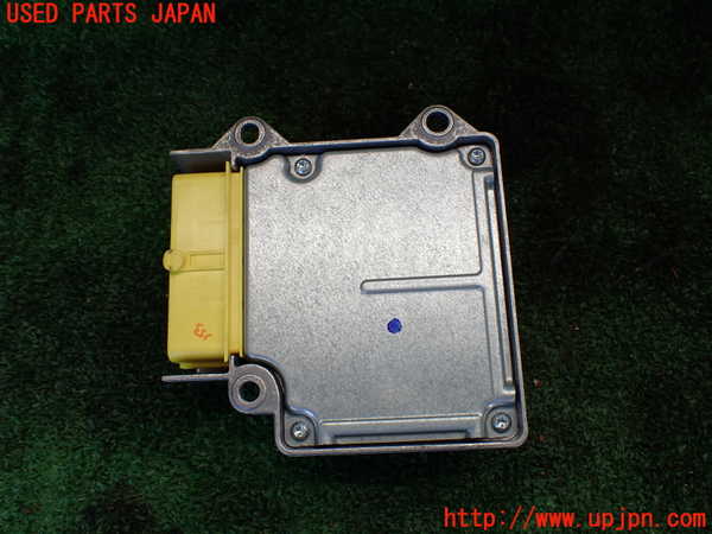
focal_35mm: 30
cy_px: 267
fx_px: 617
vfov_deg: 46.8
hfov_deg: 60.0
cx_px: 356
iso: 100
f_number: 3.2
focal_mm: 5.4
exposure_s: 1/160
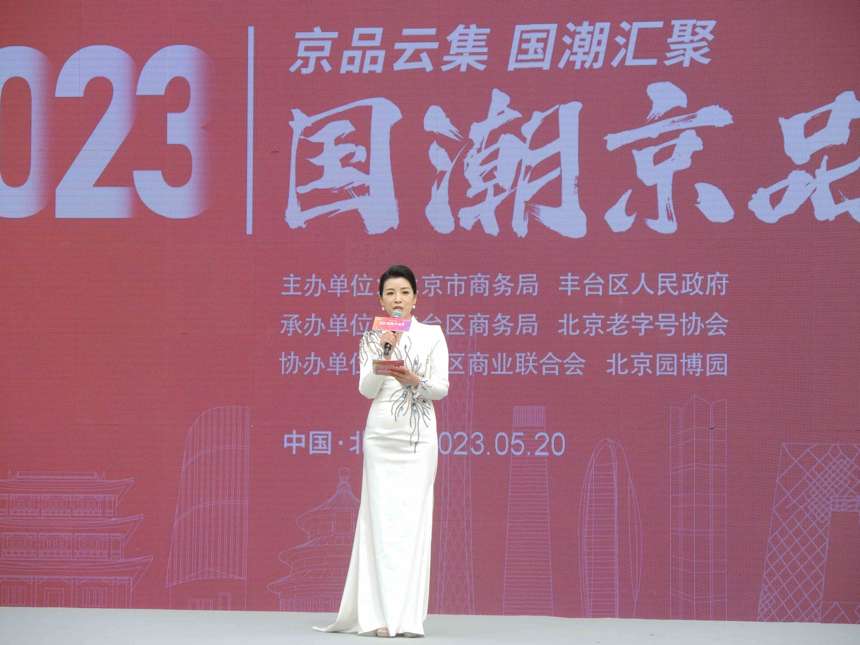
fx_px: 2907
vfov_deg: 12.7
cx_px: 430
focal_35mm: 117
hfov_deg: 16.8
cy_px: 322
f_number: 3.5
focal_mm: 25
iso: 80
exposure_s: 1/500
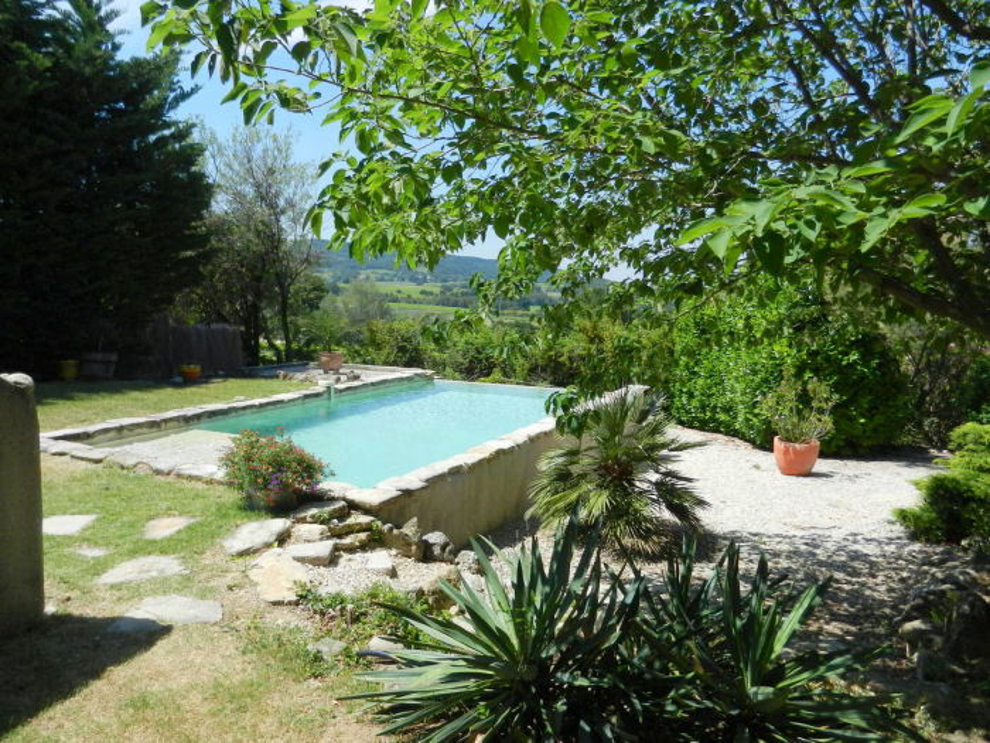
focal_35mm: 25
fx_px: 715
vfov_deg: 54.9
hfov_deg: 69.4
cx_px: 495
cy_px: 372
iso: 160
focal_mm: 4.5
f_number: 3.5
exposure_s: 1/1600
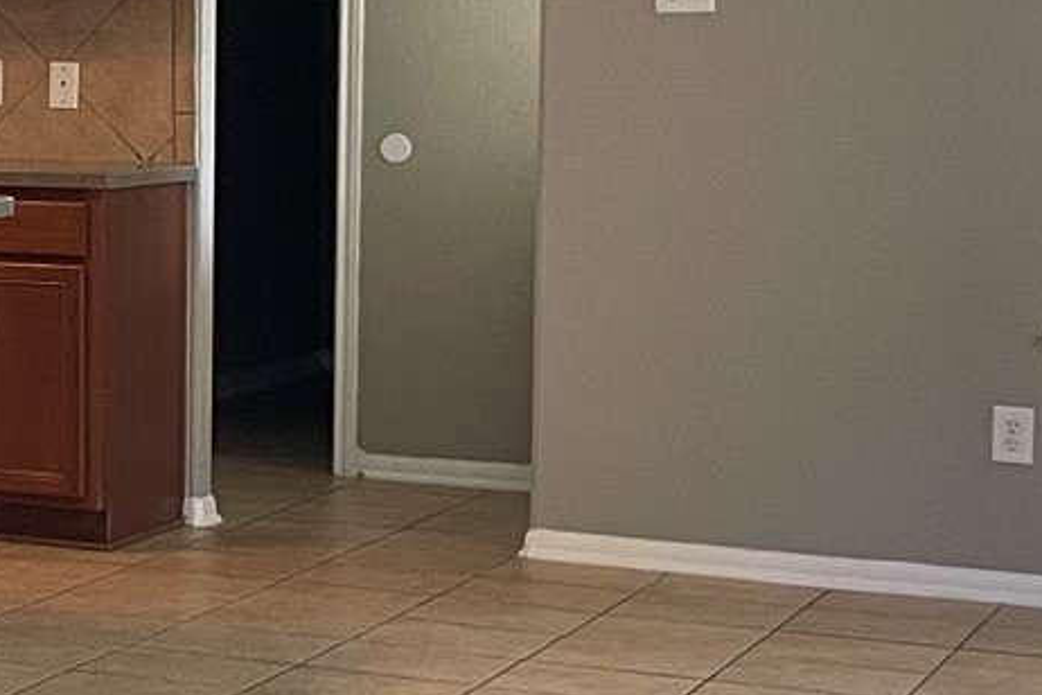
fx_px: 3473
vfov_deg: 11.4
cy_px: 135
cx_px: -952
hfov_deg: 14.5
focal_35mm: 120
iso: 125
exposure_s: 1/67
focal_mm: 4.2
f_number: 1.6
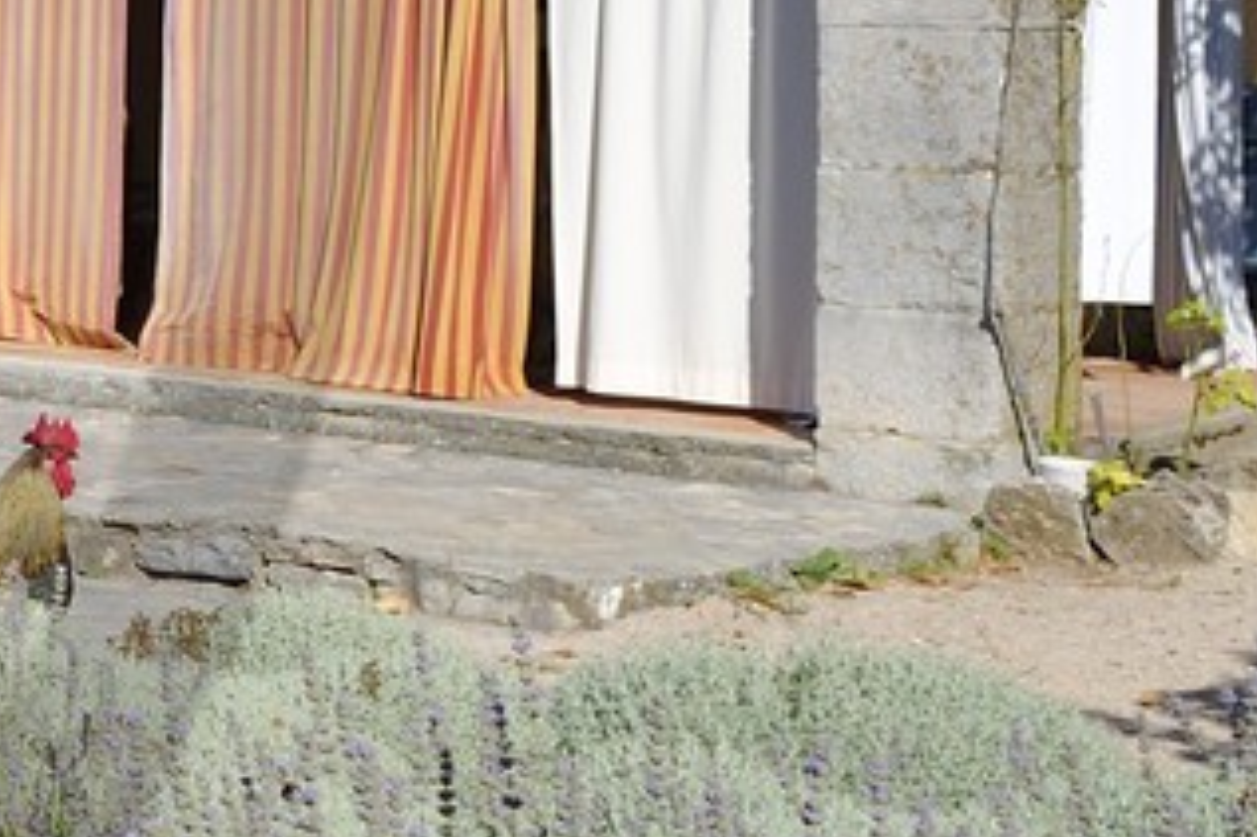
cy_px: -58
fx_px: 4223
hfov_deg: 14.2
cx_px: -1269
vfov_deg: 11.2
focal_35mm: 121
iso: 200
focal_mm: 24
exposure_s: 1/200
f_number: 11
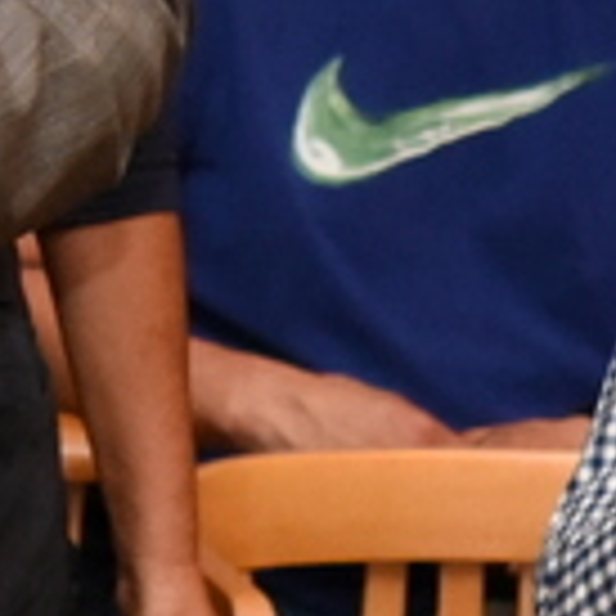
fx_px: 11254
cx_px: -265
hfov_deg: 3.1
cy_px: -400
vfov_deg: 3.1
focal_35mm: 559
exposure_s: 1/200
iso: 6400
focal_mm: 75
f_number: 5
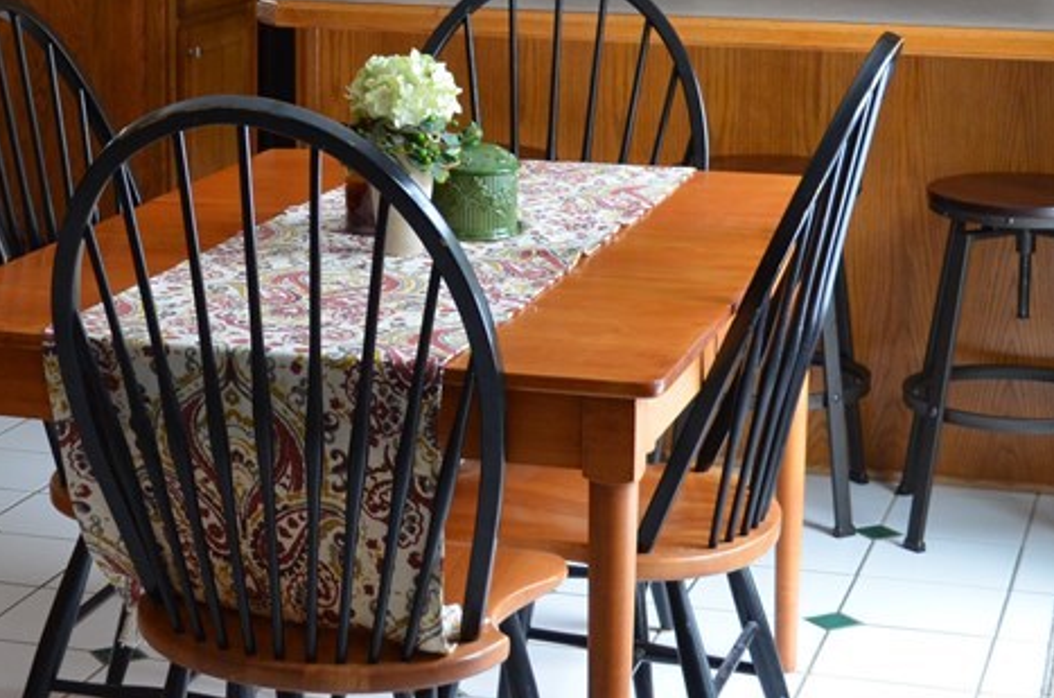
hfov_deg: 22.4
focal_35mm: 91
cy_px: 105
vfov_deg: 14.8
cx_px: 385
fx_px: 2658
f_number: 4.2
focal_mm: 26
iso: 800
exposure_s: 1/60
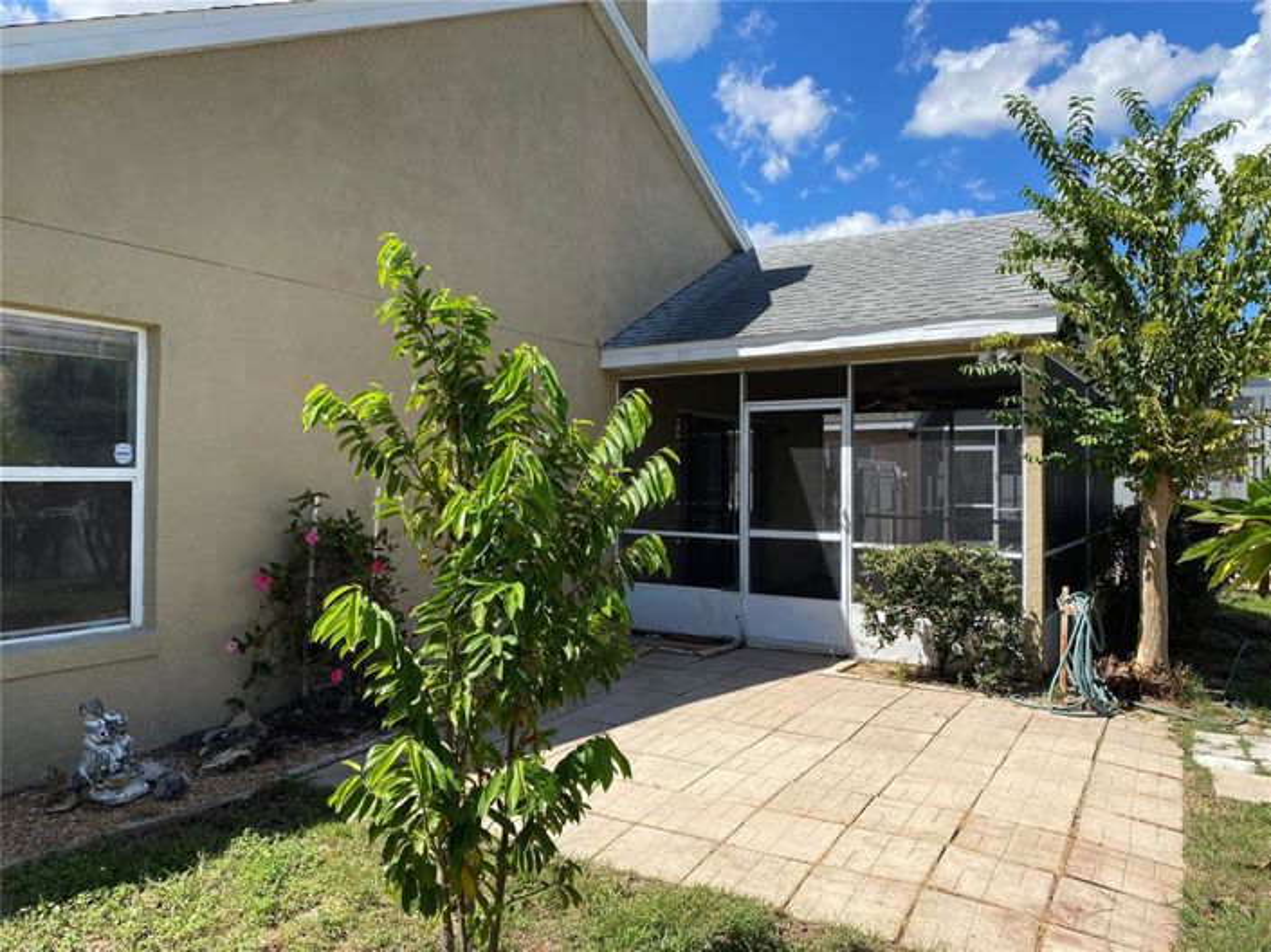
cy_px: 476
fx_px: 954
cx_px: 636
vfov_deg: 53.0
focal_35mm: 26
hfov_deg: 67.3
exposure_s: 1/2183
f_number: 1.8
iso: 32
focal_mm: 4.25
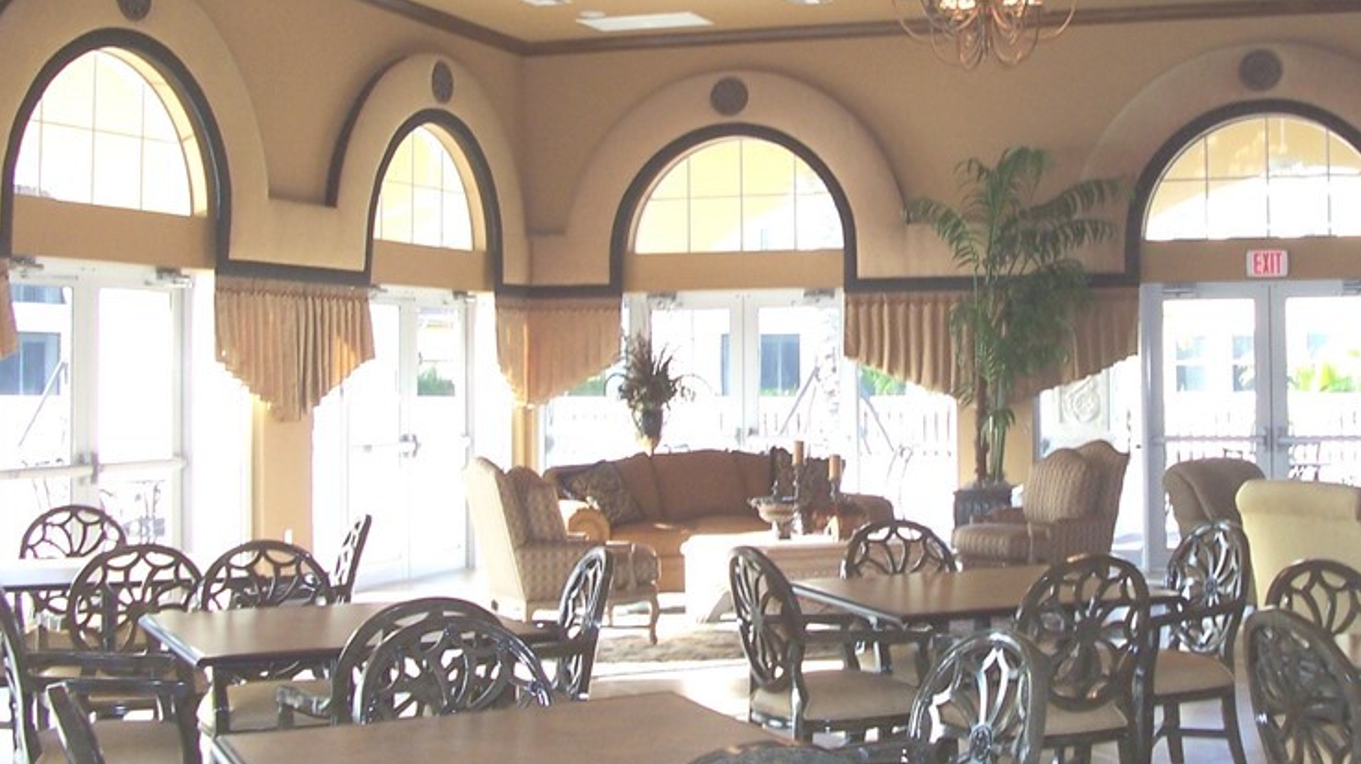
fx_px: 1912
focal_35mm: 53
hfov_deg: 38.9
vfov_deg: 22.5
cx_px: 872
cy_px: 258
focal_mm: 6
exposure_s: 1/60
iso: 140
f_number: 2.8
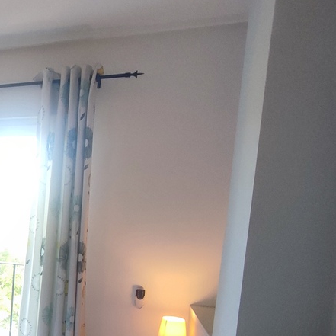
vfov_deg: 39.7
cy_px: 258
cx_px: -103
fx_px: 450
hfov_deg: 31.4
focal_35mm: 41
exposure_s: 1/100
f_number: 2.2
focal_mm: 1.65
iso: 217
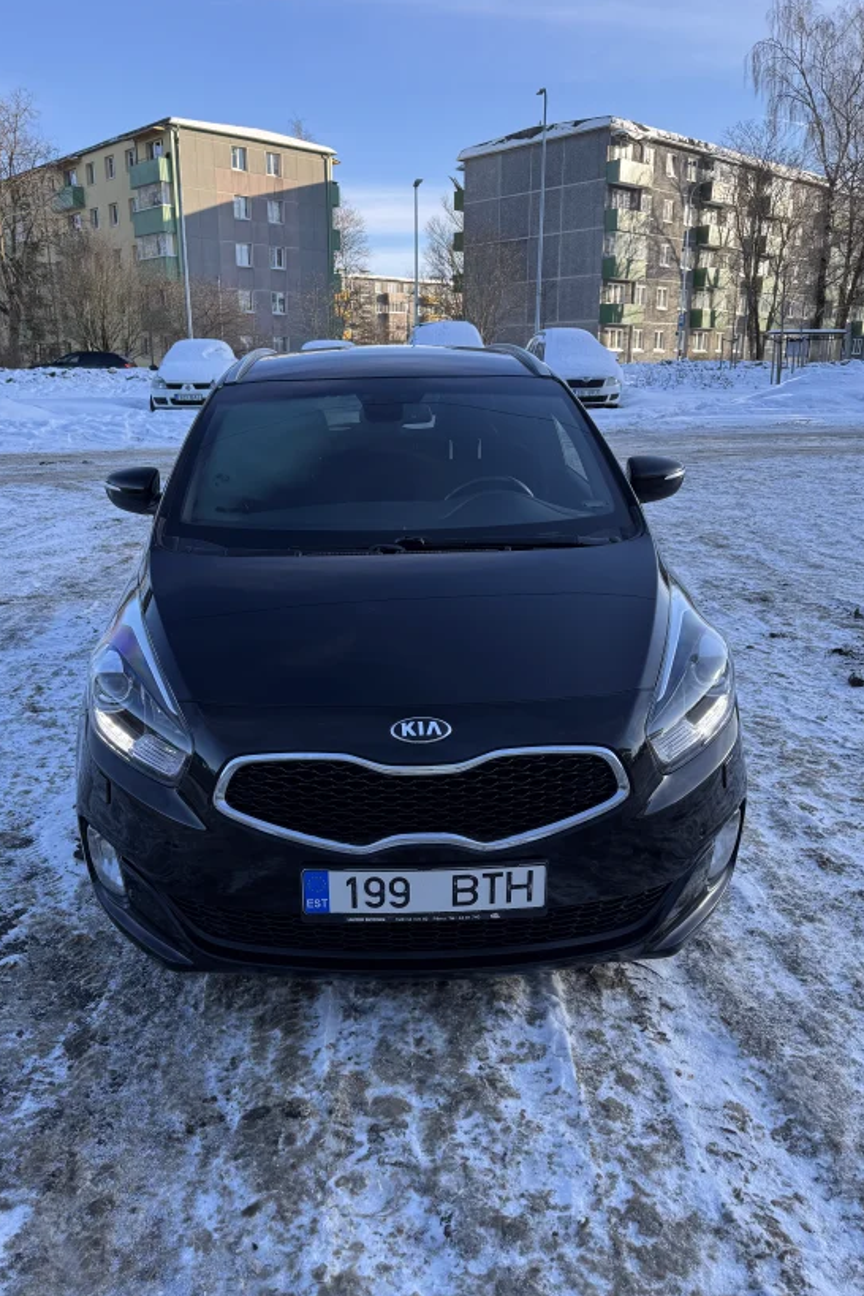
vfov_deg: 69.4
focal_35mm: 26
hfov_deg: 49.4
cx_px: 381
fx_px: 936
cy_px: 669
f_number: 1.78
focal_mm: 6.76
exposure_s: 1/822
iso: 80
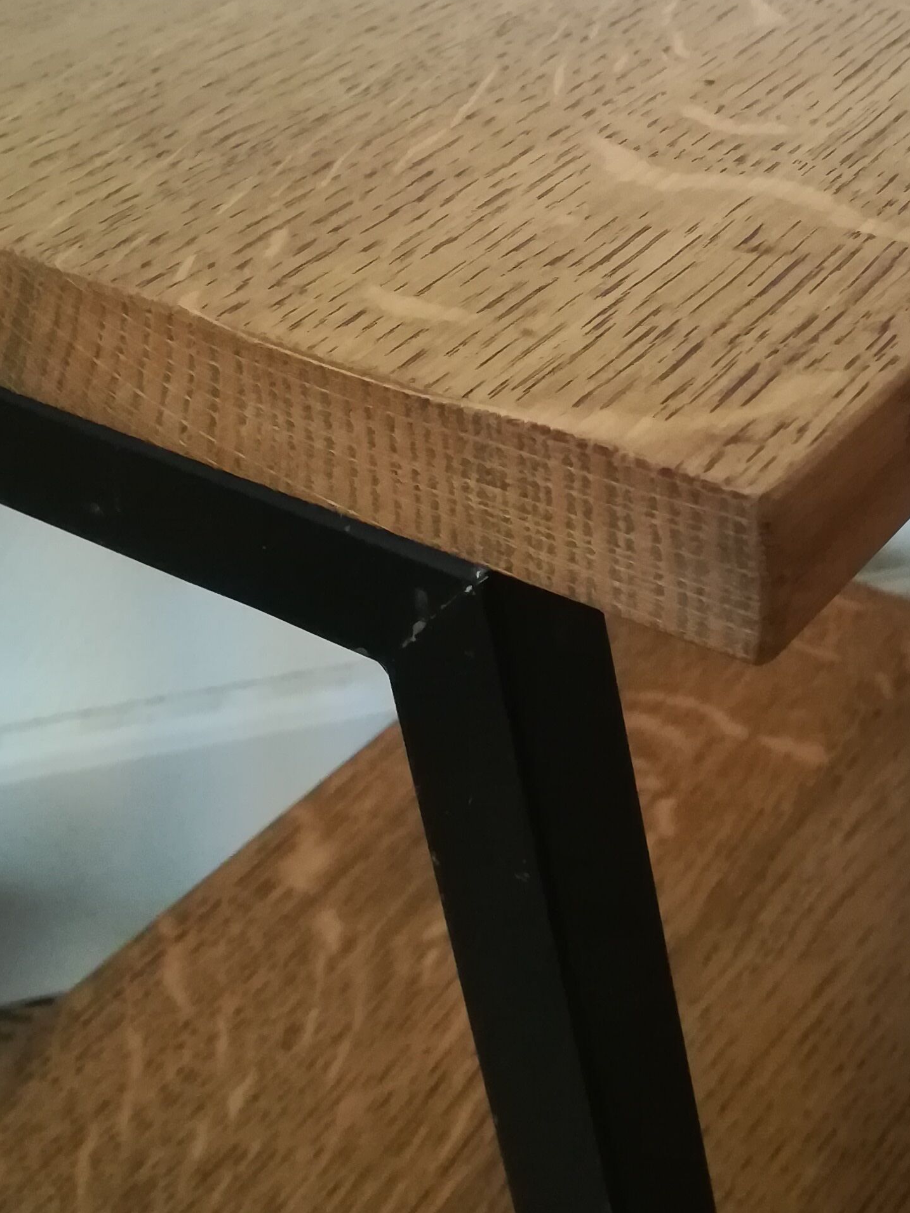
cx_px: 771
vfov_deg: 34.8
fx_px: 1893
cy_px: 310
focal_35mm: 54
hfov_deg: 26.4
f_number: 2.2
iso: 500
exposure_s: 1/25
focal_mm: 3.83
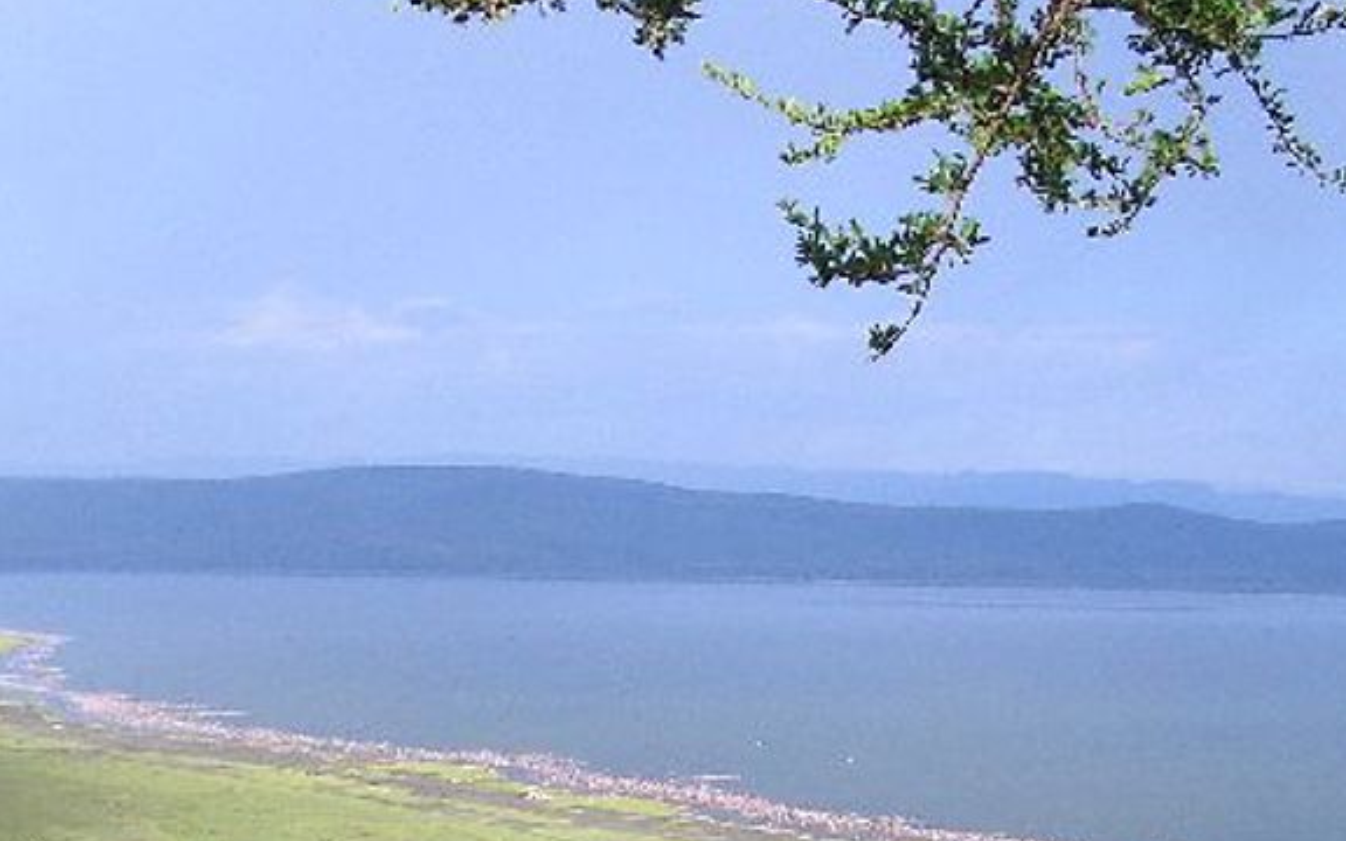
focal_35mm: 66
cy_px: 703
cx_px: 701
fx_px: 2421
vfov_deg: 19.5
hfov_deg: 31.1
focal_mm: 5.8
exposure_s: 1/320
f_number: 4.3
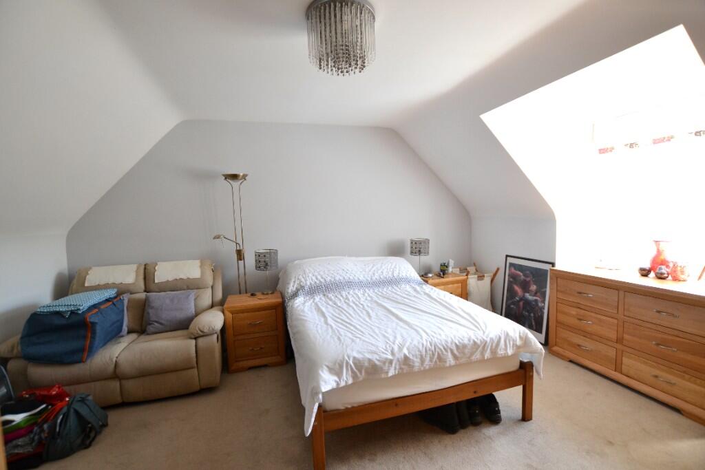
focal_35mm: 15
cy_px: 235
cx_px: 352
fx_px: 294
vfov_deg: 77.3
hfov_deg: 100.4
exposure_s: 1/60
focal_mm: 10
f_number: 3.5
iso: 400
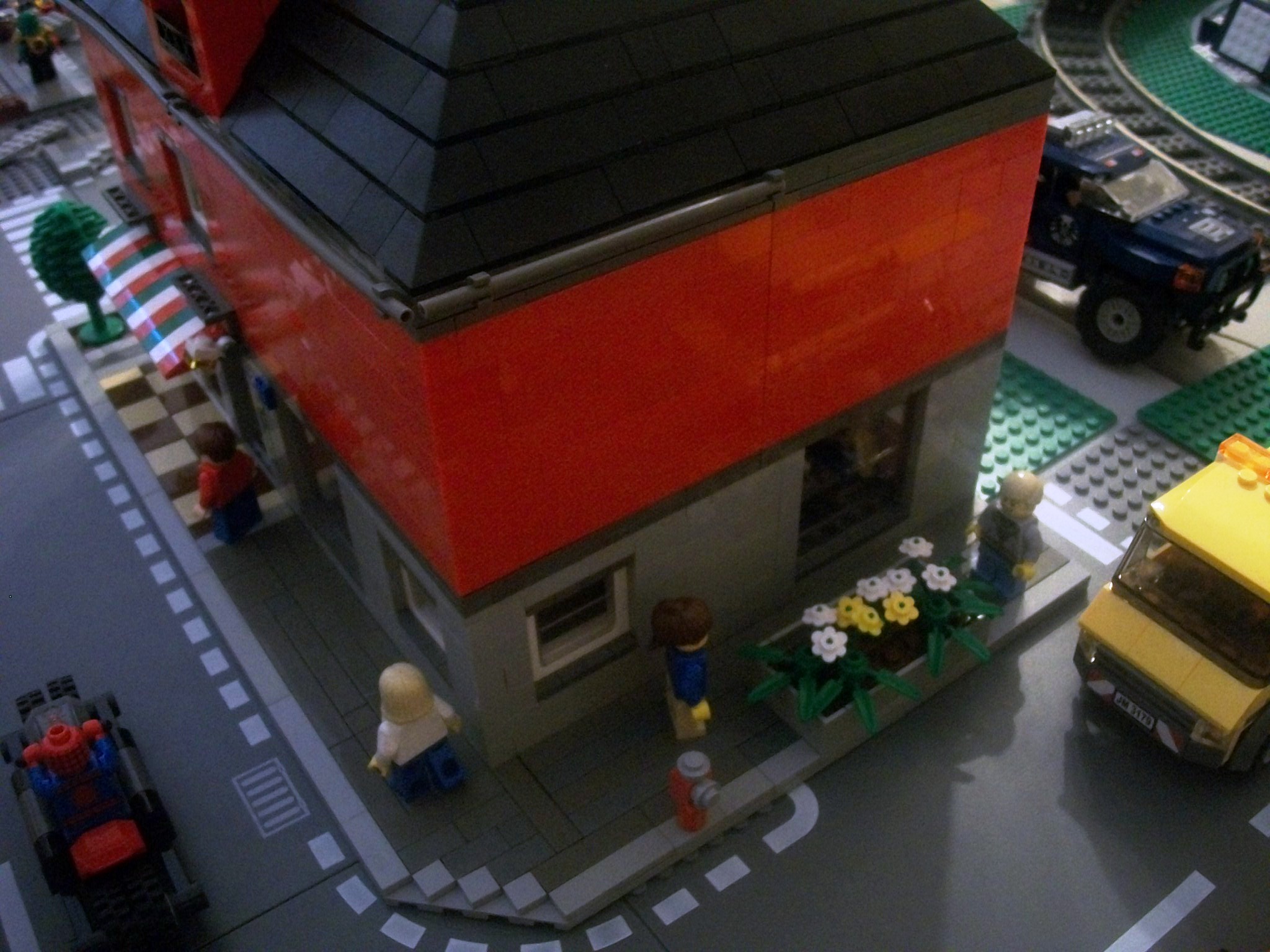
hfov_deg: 56.8
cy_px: 476
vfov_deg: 44.2
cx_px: 635
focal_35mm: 32
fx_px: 1174
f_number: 2.9
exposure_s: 1/8
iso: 220
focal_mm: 5.7
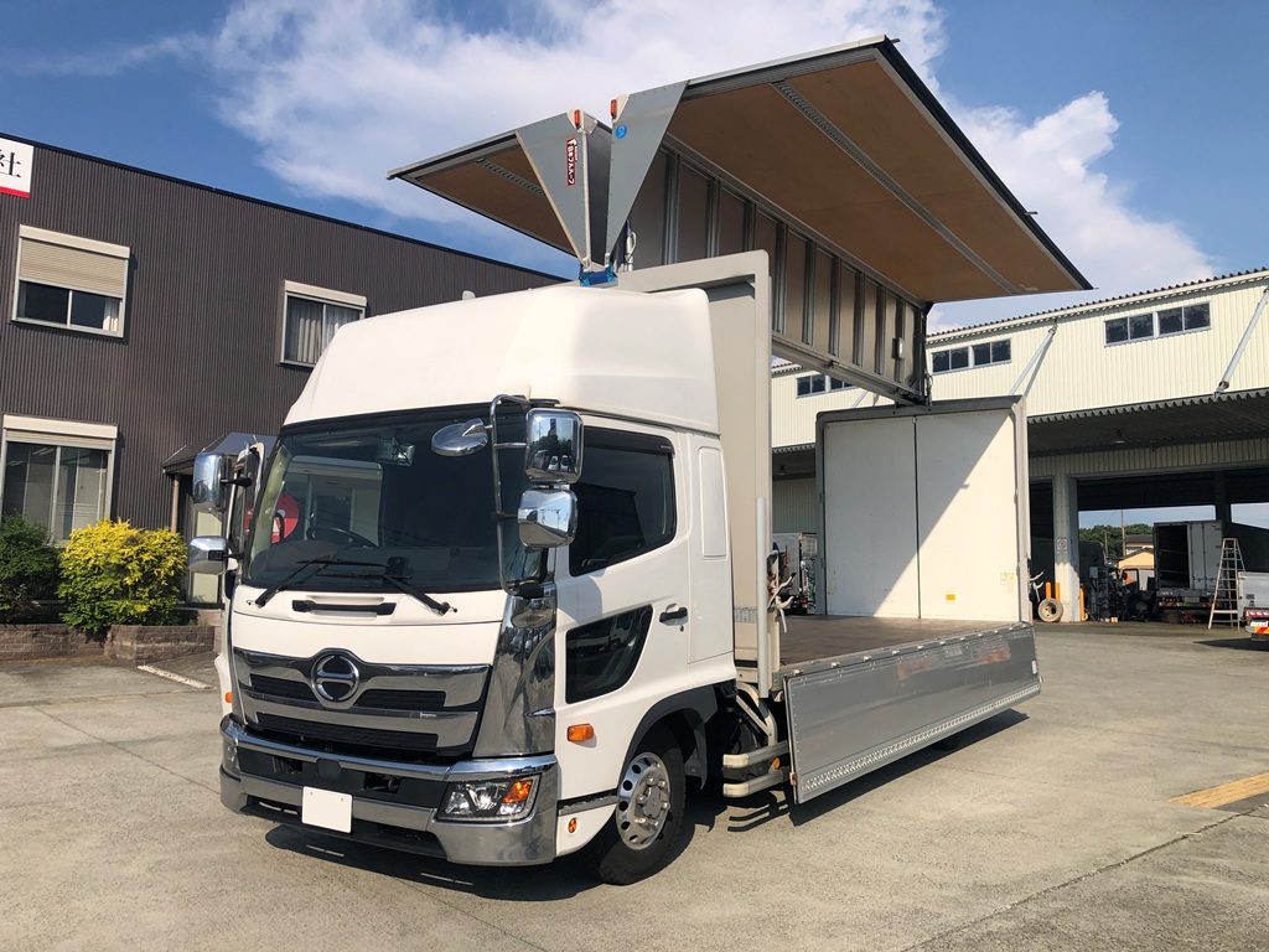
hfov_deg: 63.4
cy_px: 476
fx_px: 1026
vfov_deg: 49.7
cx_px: 634
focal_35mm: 28
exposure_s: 1/3436
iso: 20
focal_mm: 4
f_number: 1.8
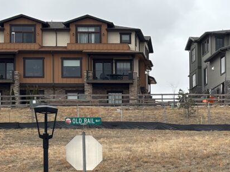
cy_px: 185
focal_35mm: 128
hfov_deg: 14.9
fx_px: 850
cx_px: 271
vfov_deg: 11.4
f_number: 1.6
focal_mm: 5.96
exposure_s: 1/512
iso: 32
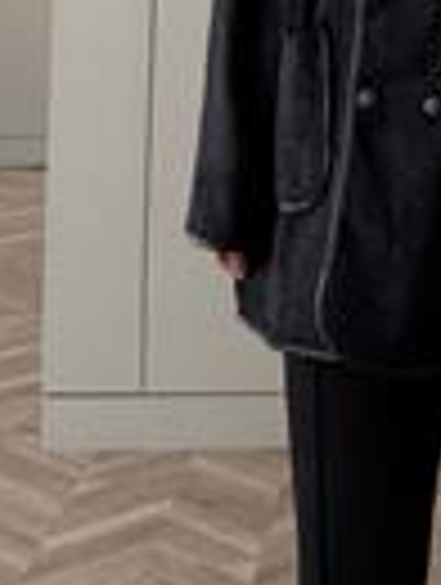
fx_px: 1287
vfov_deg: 23.4
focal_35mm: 76
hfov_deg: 18.8
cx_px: 472
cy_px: -124
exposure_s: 1/121
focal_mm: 6.76
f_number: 1.78
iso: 125
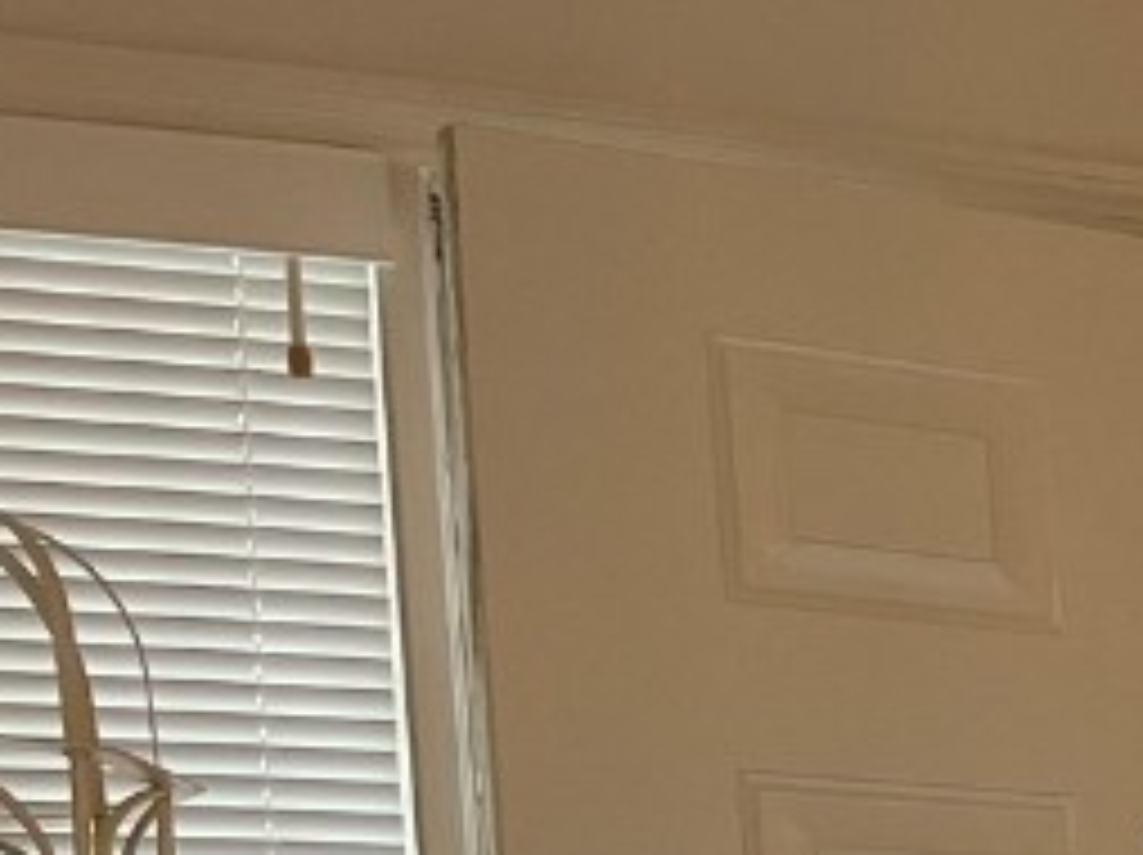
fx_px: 3464
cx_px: 2128
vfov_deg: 12.6
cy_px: 1642
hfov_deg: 15.7
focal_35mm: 105
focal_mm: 5.1
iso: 125
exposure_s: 1/60
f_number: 1.6
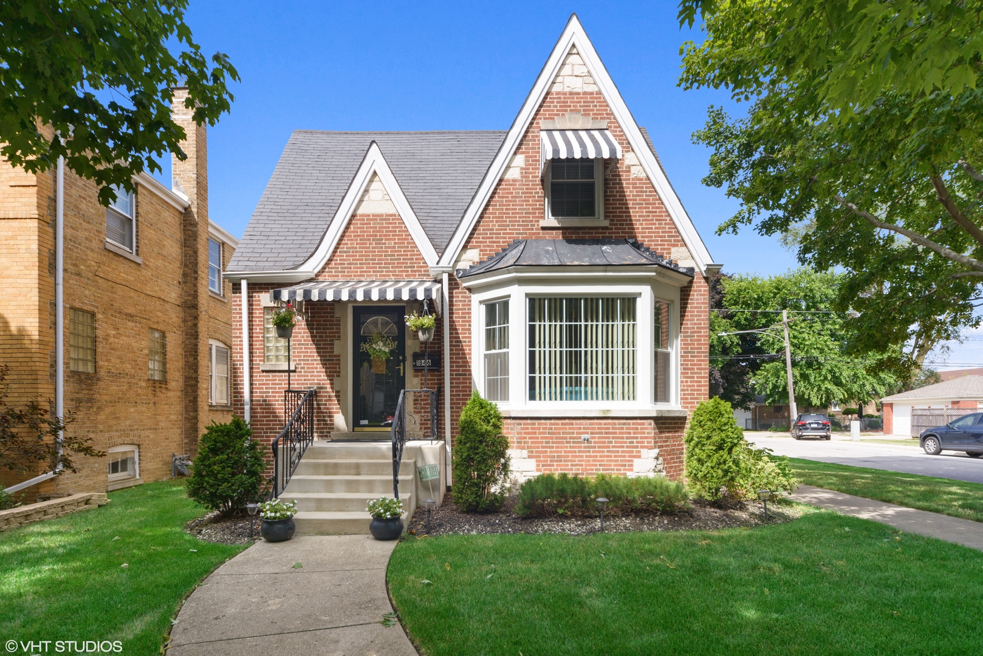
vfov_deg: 64.6
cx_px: 492
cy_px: 328
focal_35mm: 19
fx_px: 519
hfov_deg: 86.9
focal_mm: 19
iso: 400
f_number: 8
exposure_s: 1/500
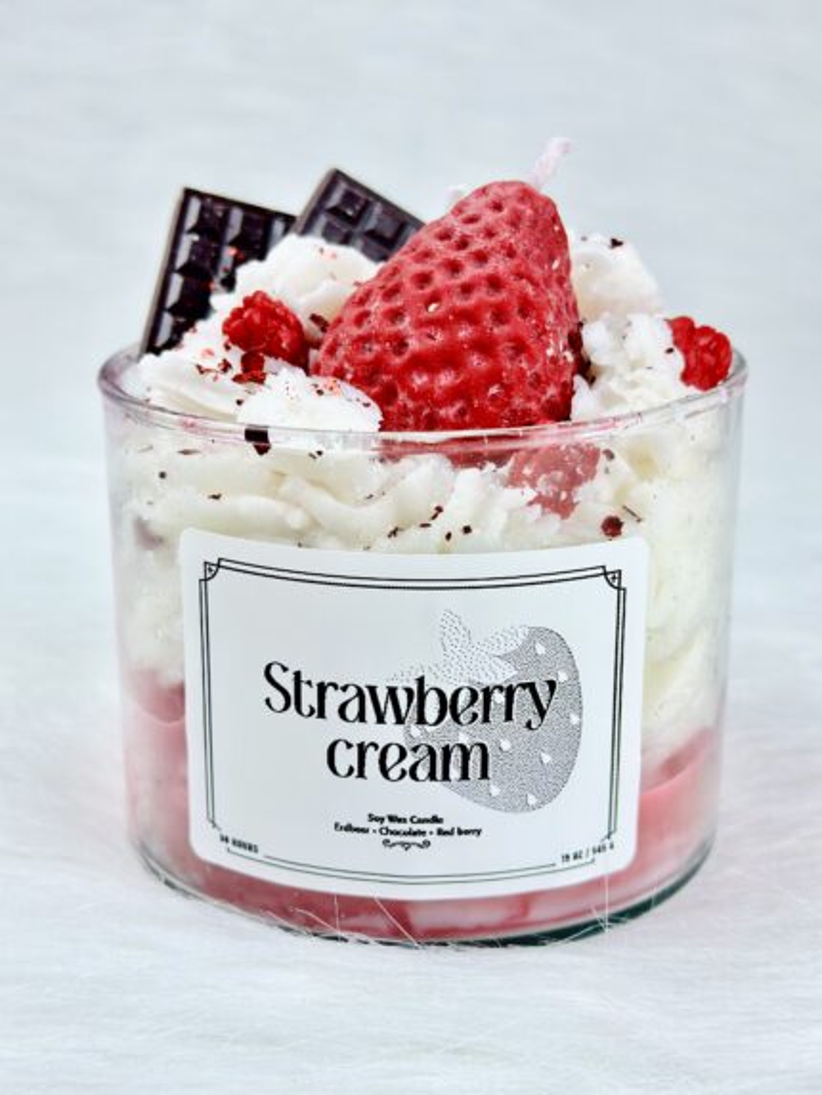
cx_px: 411
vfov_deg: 39.6
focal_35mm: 48
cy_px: 548
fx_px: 1519
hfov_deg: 30.3
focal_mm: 6.86
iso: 160
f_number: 1.78
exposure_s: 1/100
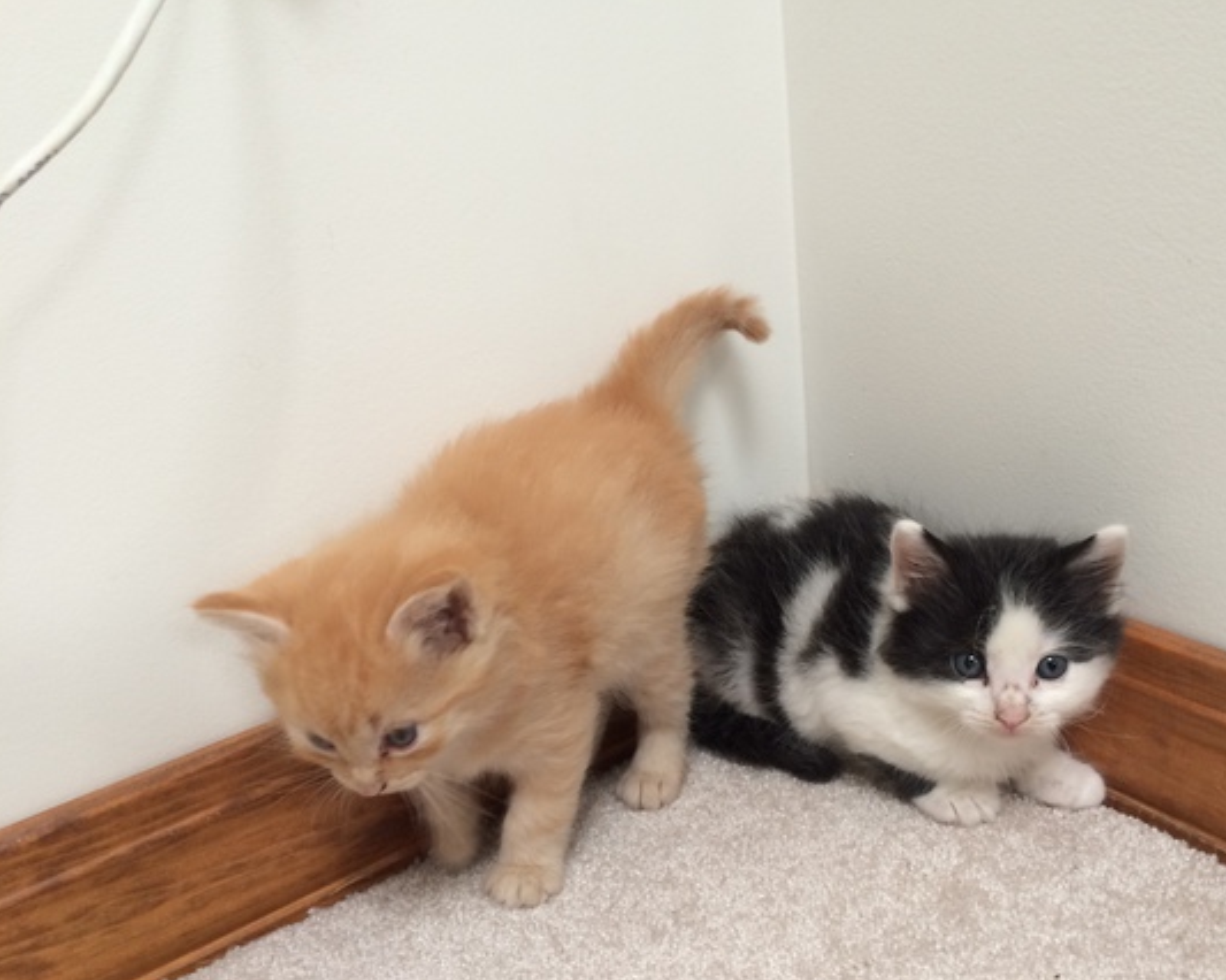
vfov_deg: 43.3
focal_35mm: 34
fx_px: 1233
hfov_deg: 52.7
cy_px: 531
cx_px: 696
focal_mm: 4.12
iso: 64
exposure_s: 1/30
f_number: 2.2
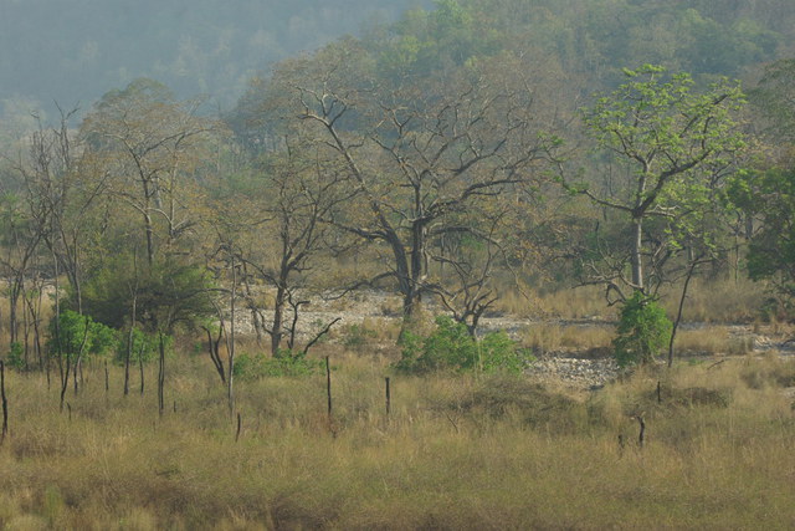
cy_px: 266
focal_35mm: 207
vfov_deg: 6.6
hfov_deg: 9.9
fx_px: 4572
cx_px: 398
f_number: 9.5
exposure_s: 1/250
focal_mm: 138
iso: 200
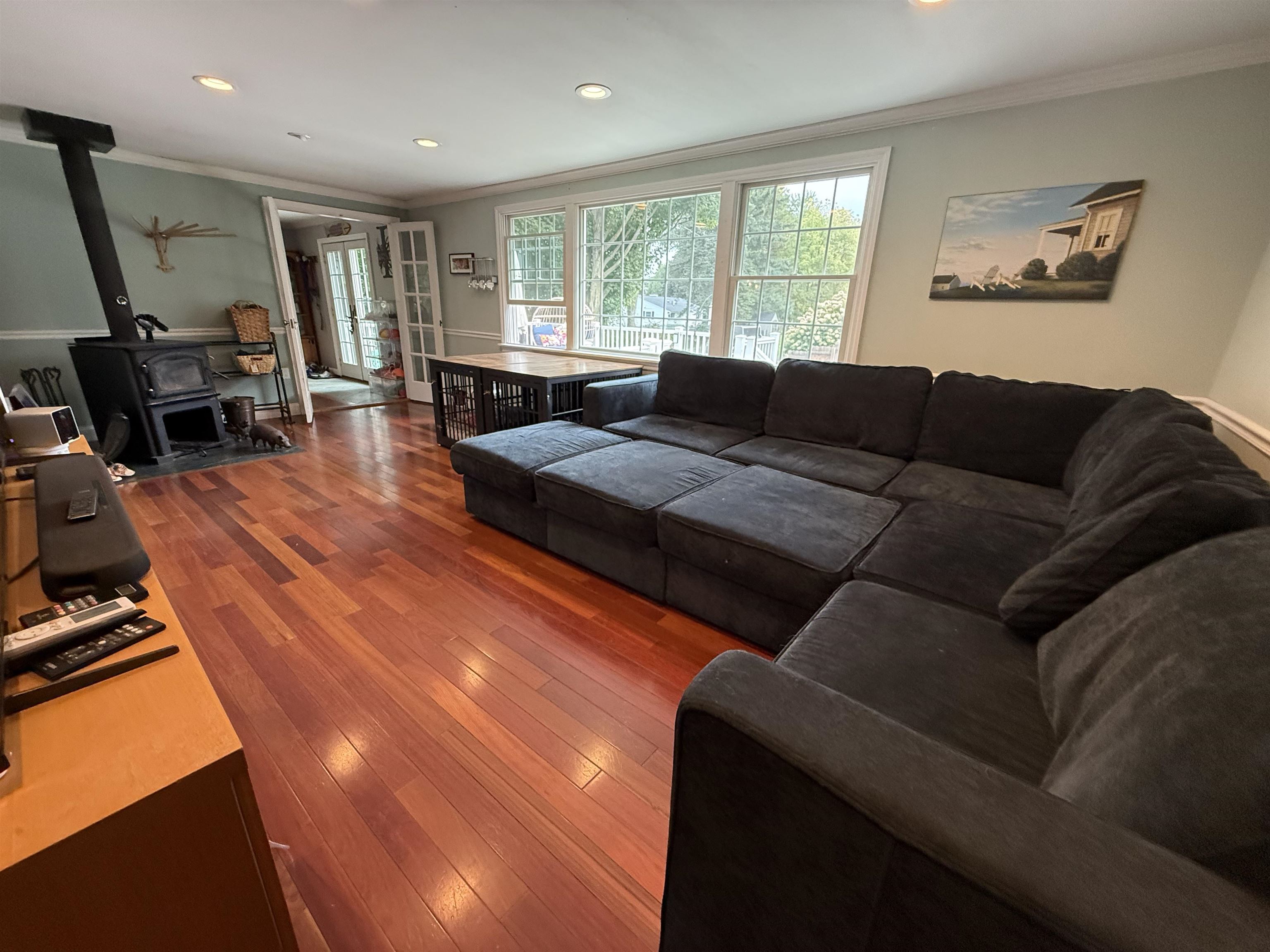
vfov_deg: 85.7
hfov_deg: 102.1
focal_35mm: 14
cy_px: 476
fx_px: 514
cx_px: 635
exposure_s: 1/120
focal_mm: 2.22
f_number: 2.2
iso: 500
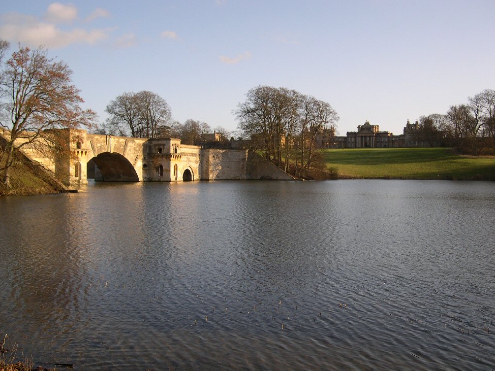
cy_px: 183
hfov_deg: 47.8
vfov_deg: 36.8
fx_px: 558
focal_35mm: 39
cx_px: 242
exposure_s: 1/629
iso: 100
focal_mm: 8
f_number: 2.8
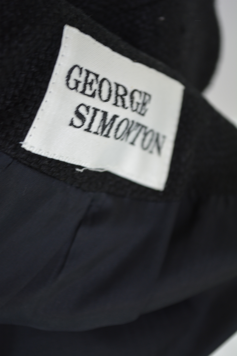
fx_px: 815
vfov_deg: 24.6
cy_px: 178
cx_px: 118
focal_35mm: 82
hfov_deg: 16.6
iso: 500
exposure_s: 1/60
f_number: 5.6
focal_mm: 55
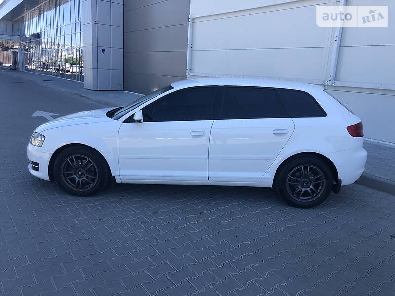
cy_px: 148
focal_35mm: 28
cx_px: 198
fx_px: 320
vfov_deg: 49.7
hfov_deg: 63.4
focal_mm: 4
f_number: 1.8
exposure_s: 1/527
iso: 20
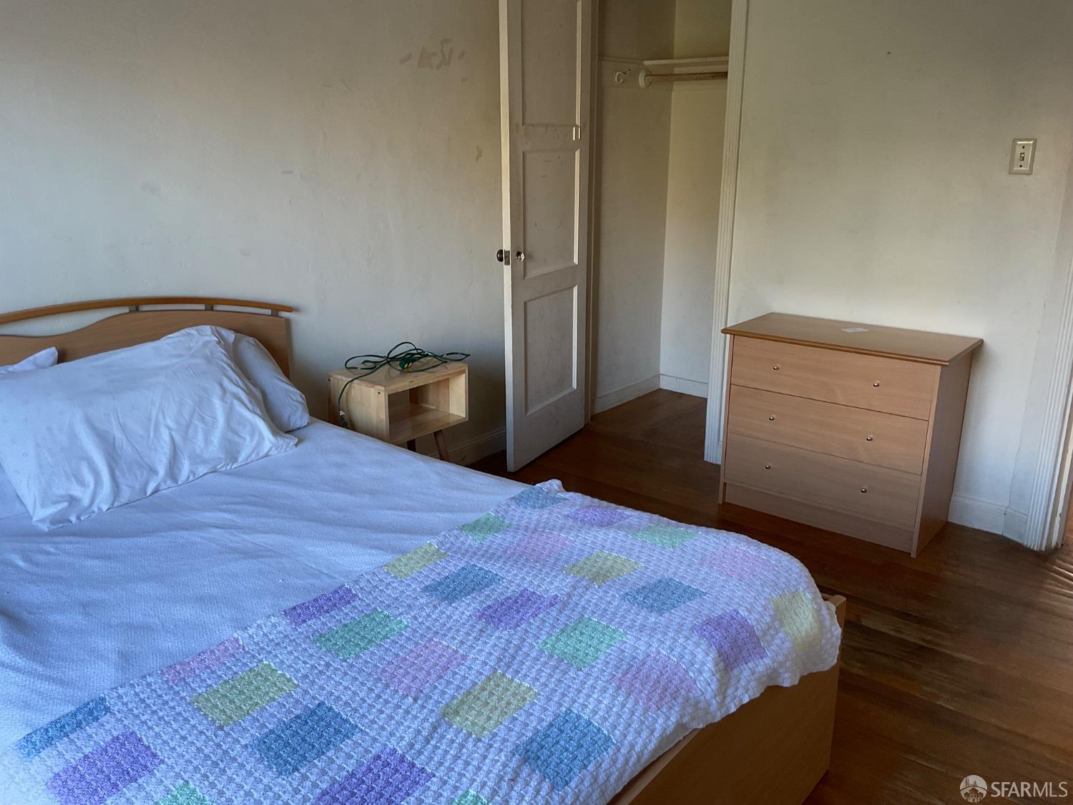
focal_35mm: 29
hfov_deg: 61.7
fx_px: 899
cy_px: 402
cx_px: 536
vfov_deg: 48.2
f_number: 1.8
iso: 50
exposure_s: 1/60
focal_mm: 3
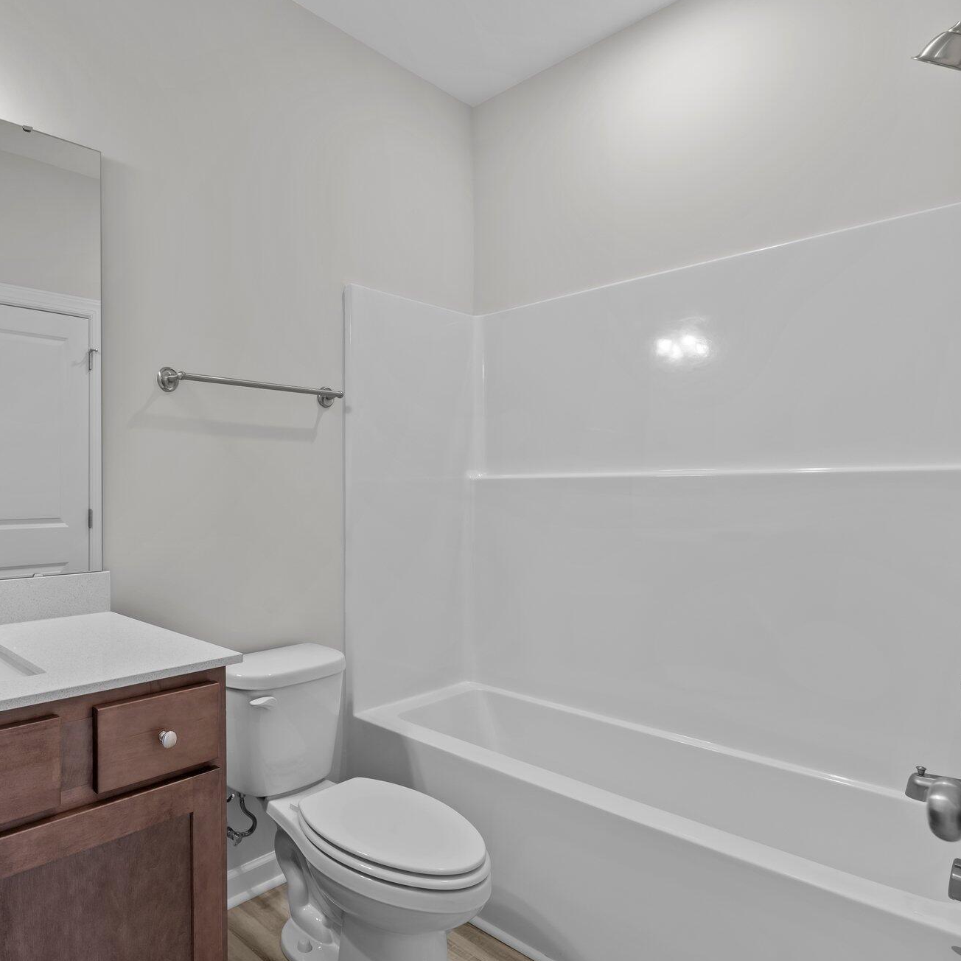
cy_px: 498
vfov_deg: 74.8
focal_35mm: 20
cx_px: 223
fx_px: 628
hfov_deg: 69.1
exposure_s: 1/10
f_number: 7.1
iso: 400
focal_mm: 15
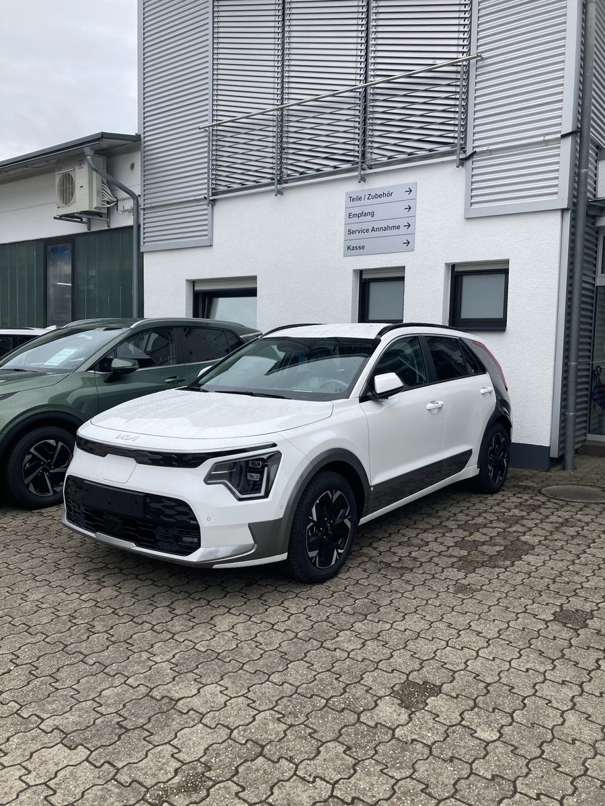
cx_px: 302
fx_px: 652
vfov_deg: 63.4
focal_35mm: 28
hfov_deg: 49.7
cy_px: 403
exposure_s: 1/656
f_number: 1.8
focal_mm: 3.99
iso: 20
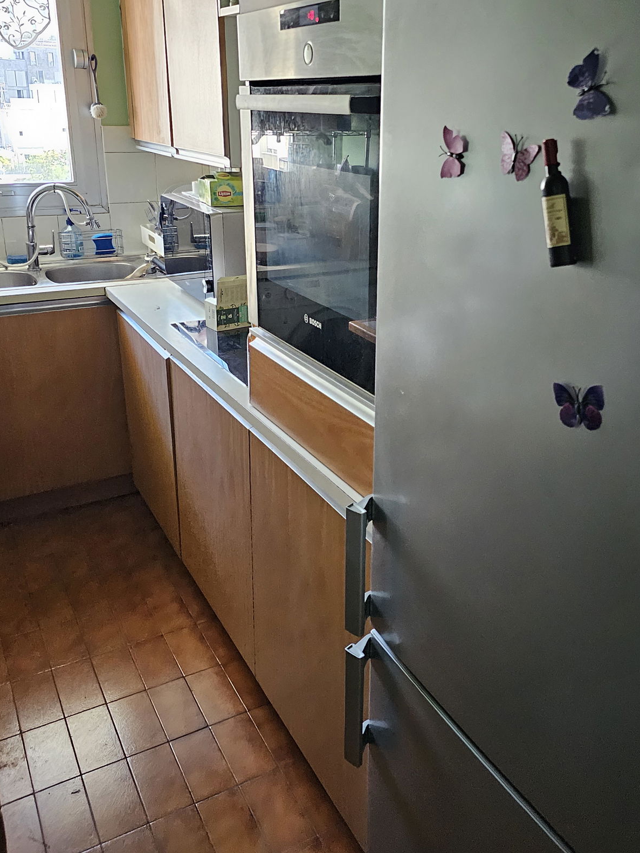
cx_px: 359
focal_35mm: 31
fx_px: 764
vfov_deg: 57.9
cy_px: 346
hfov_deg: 45.3
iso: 1250
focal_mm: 6.3
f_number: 1.7
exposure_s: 1/240
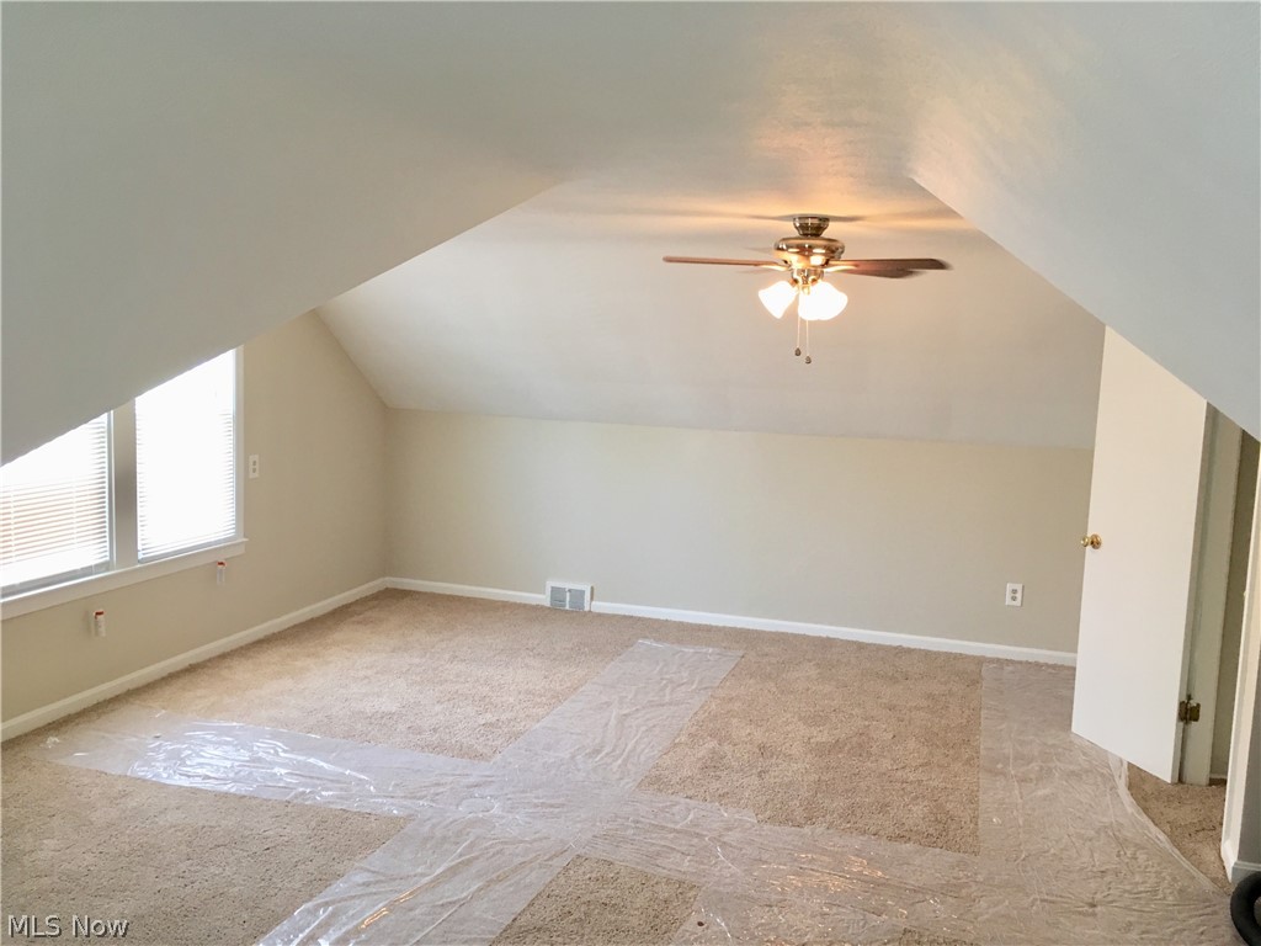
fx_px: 1056
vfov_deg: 48.2
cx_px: 630
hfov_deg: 61.7
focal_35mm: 29
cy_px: 473
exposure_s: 1/33
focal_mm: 4.15
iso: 50
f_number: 2.2
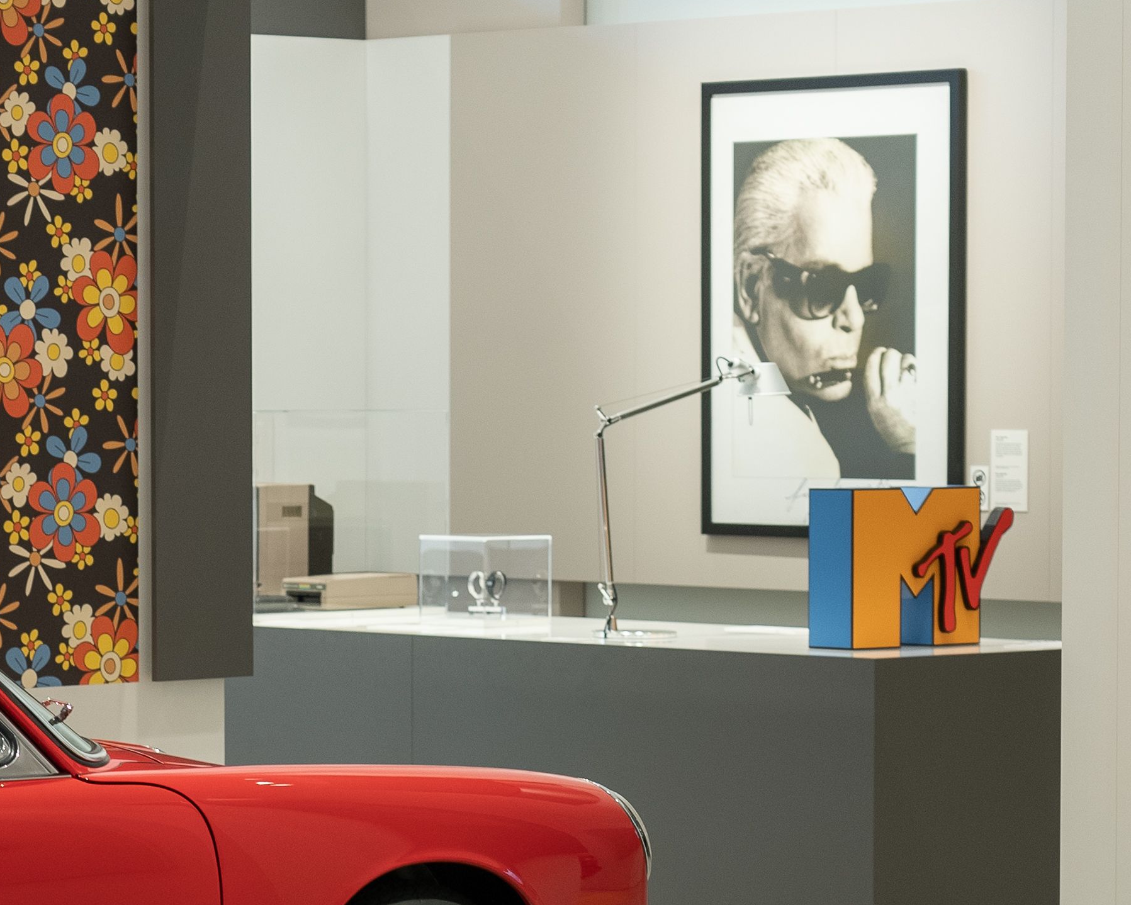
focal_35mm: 144
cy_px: 857
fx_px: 4821
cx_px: 281
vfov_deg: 10.7
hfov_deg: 13.3
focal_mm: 65
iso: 500
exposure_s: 1/100
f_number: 4
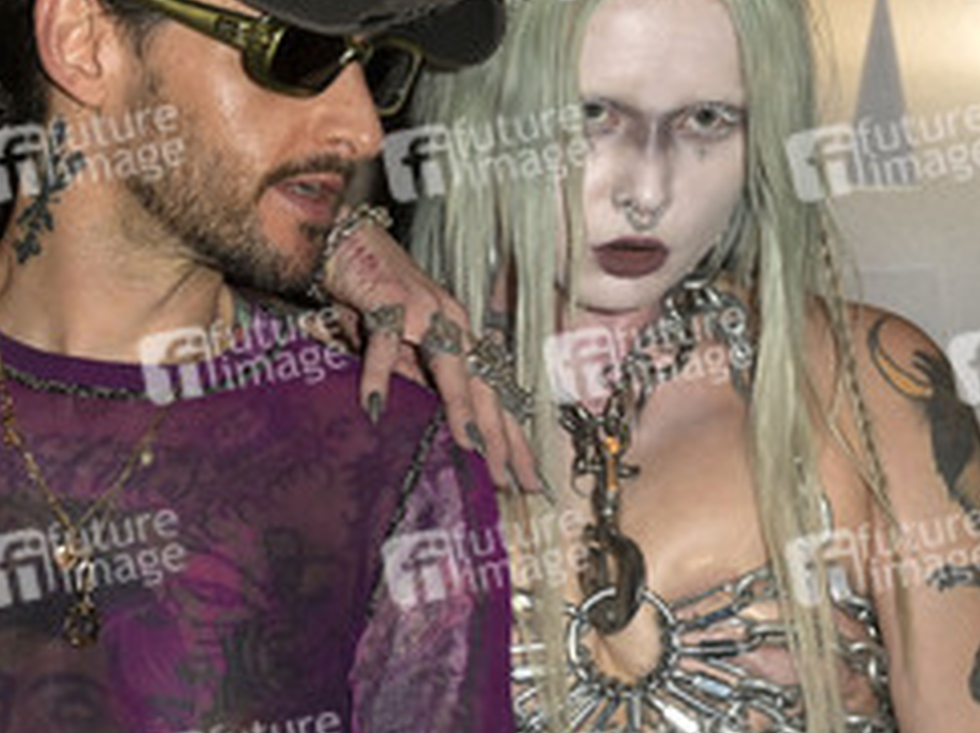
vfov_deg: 9.6
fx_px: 4356
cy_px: 255
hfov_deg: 12.8
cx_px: 541
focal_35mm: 154
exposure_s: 1/200
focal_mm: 86
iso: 640
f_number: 5
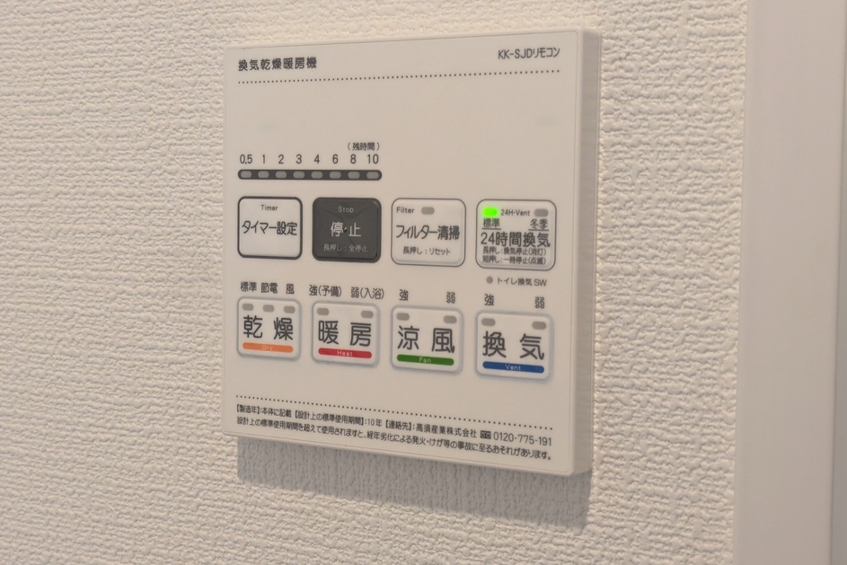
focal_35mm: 54
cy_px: 254
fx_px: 1271
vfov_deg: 25.1
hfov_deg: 36.9
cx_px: 419
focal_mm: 5.43
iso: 318
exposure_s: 1/120
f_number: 1.89
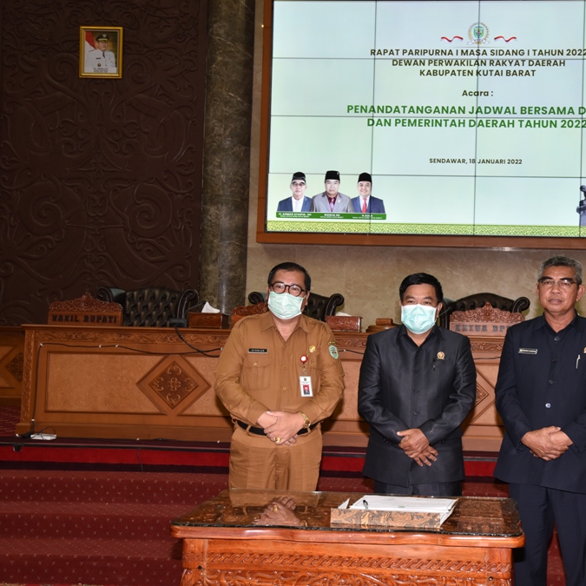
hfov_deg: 34.0
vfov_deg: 34.7
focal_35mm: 49
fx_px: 938
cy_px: 296
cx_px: 439
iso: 640
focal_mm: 38
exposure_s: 1/60
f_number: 6.3
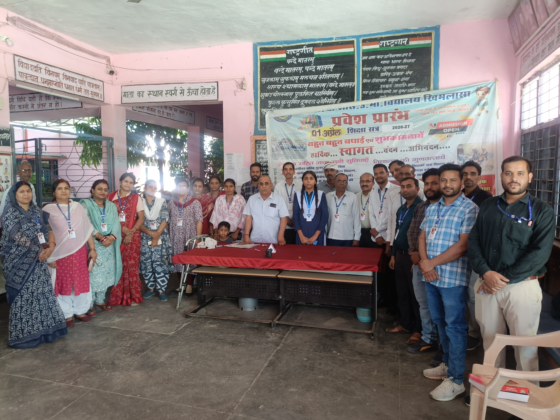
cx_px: 280
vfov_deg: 54.9
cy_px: 210
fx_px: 404
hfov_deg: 69.4
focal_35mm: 25
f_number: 1.7
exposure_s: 1/50
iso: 570
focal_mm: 4.7
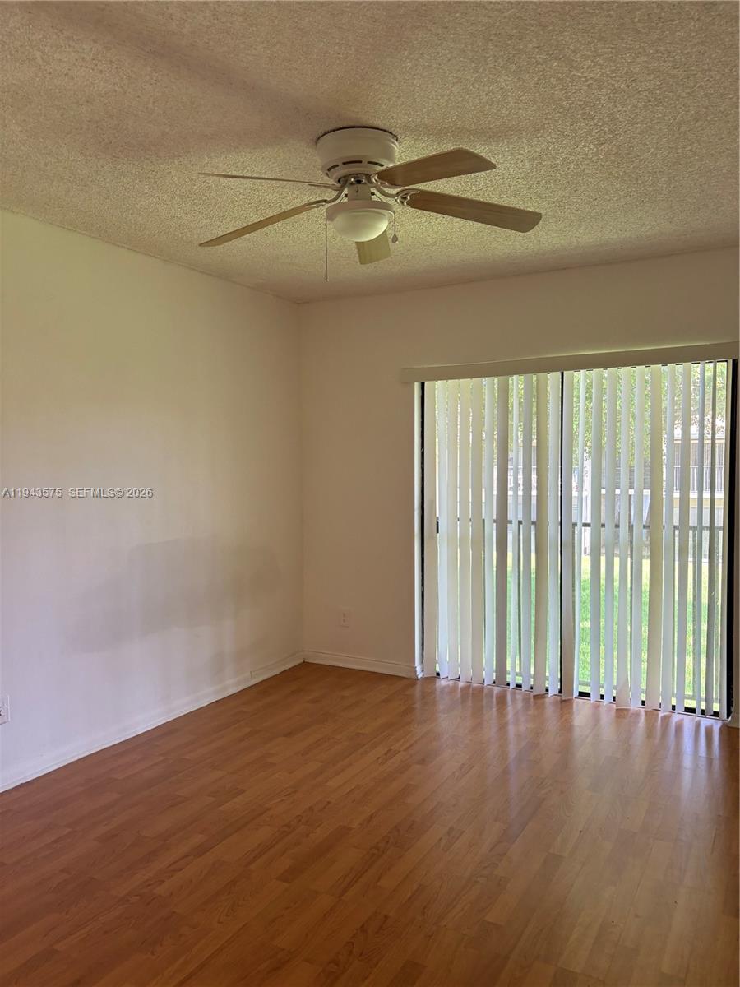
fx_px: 741
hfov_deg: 53.1
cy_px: 494
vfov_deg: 67.3
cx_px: 370
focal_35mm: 26
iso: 100
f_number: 1.6
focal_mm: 5.96
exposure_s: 1/60
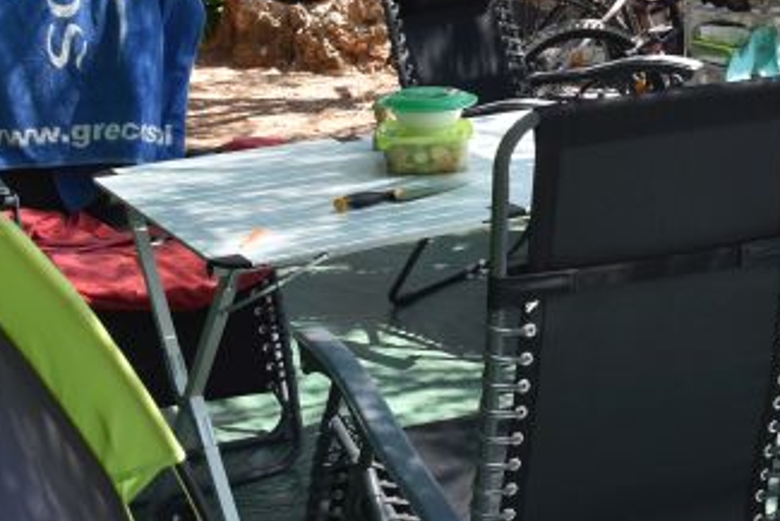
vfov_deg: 15.7
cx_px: 713
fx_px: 1842
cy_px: -20
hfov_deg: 23.2
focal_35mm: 85
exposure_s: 1/250
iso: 400
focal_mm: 18
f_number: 8
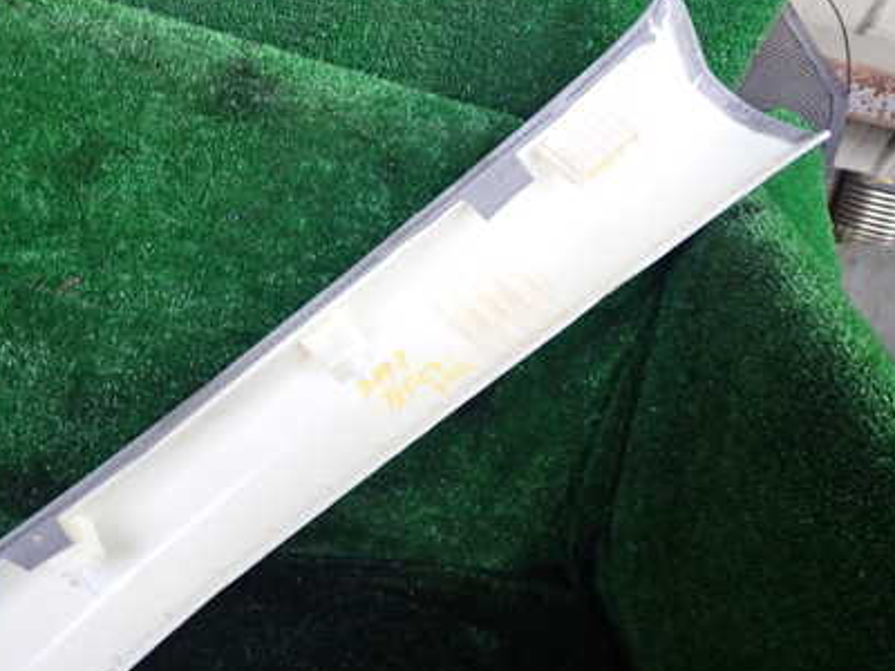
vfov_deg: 32.2
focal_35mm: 45
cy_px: 329
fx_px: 1163
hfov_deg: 41.2
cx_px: 253
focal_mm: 5.4
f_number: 2.3
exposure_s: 1/30
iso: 400
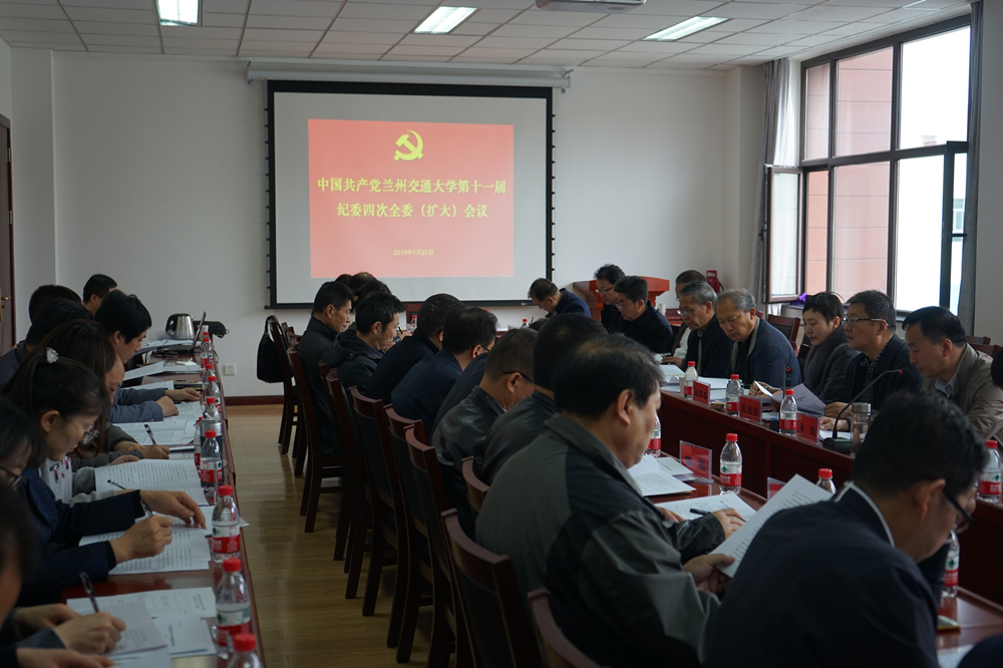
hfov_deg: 45.4
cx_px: 502
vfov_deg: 31.2
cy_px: 334
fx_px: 1198
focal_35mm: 43
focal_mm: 43
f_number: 4.5
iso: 250
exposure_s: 1/60
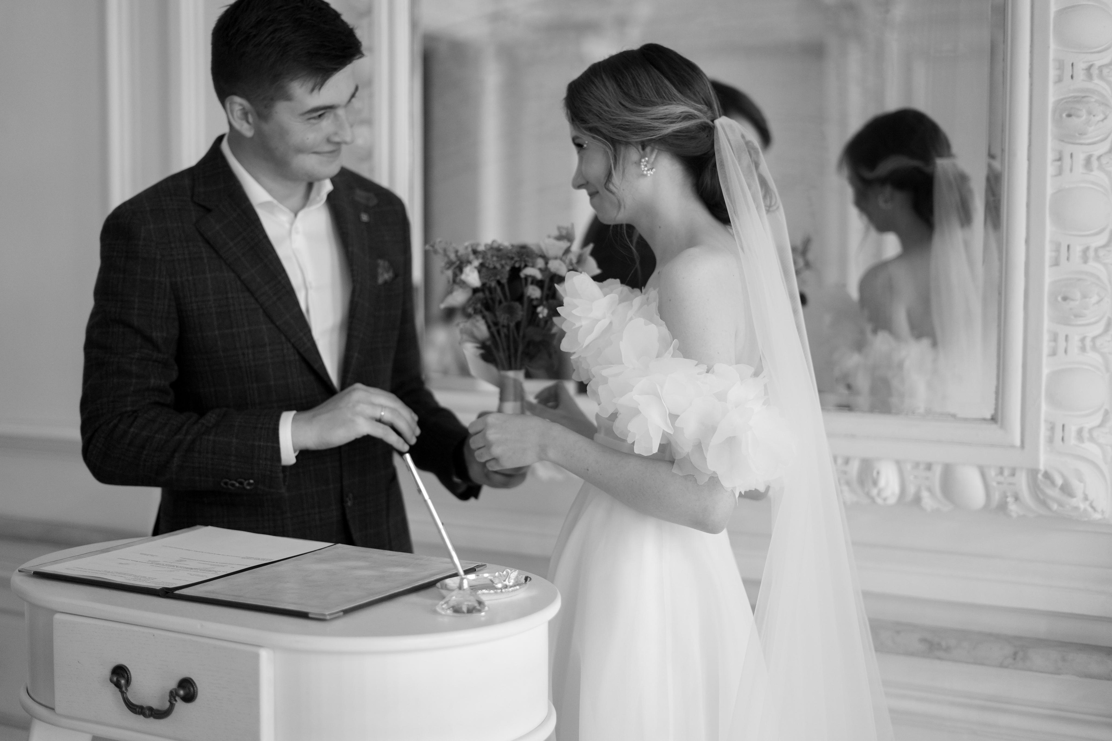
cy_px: 370
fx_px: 1544
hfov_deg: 39.6
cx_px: 556
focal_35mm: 50
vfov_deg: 27.0
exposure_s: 1/320
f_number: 1.8
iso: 640
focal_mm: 50
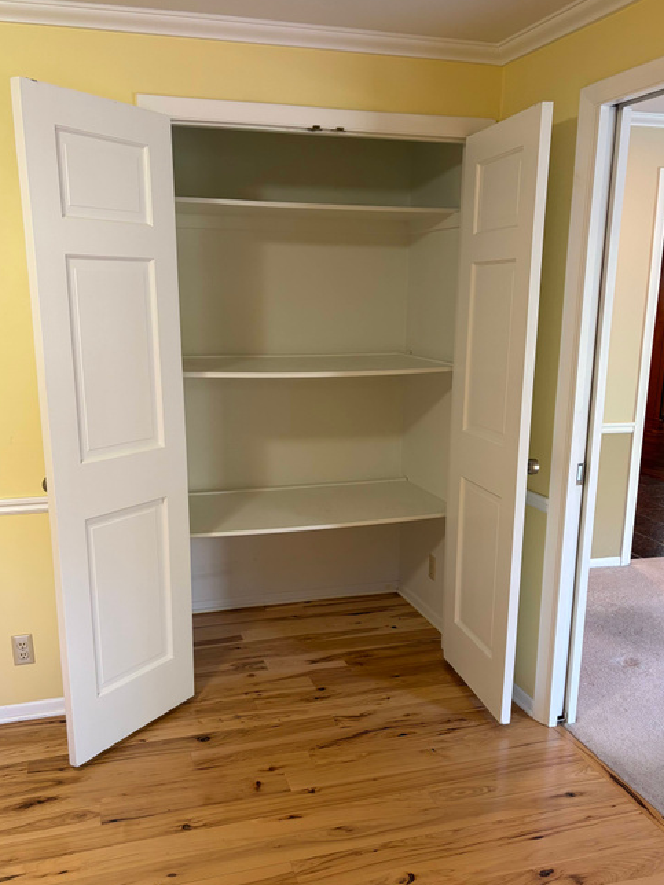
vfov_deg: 58.2
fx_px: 793
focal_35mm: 31
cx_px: 315
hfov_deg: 45.4
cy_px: 496
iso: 100
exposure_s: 1/60
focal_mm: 5.96
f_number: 1.6
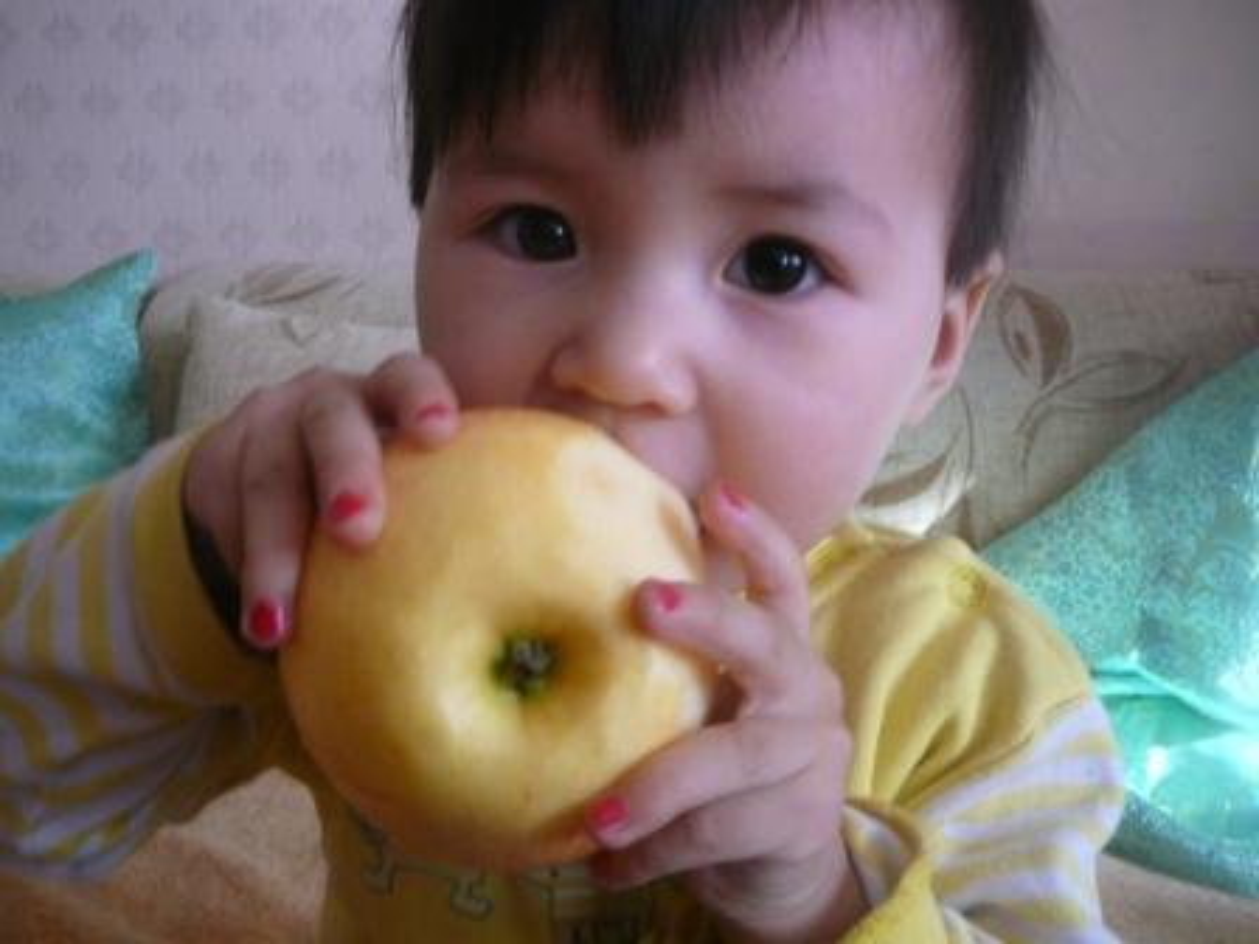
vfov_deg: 40.7
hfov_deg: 52.6
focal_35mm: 35
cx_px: 630
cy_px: 472
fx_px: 1273
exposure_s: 1/20
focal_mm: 5.2
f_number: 2.8
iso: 200
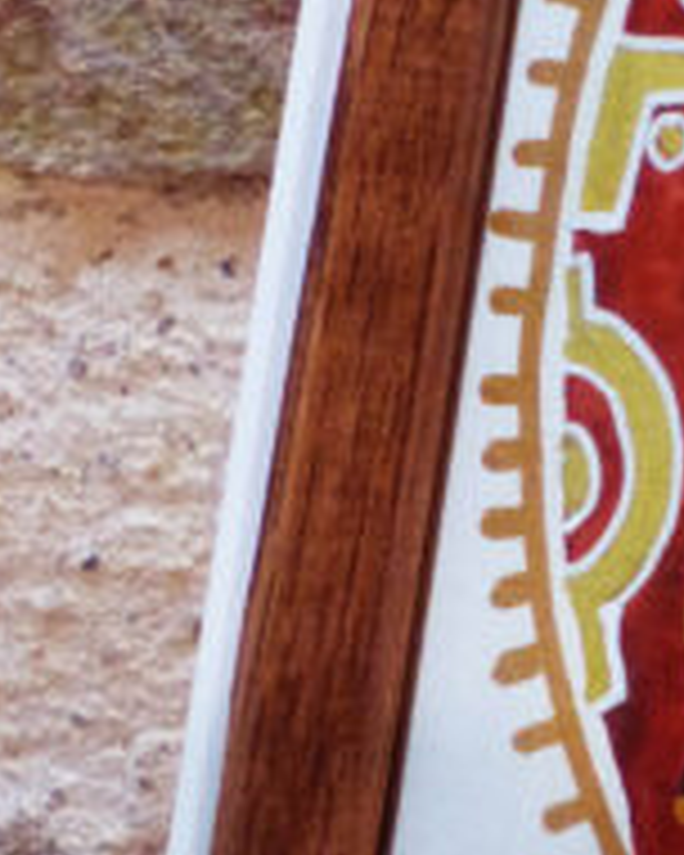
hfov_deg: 13.4
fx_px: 2606
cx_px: 1256
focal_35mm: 103
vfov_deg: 18.6
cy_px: 392
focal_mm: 4.5
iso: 320
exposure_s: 1/60
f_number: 2.8
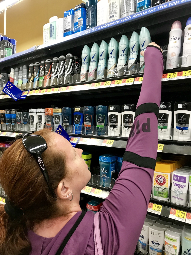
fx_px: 206
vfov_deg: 63.4
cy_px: 128
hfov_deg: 49.7
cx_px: 96
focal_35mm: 28
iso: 40
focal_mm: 3.99
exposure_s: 1/24
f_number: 1.8
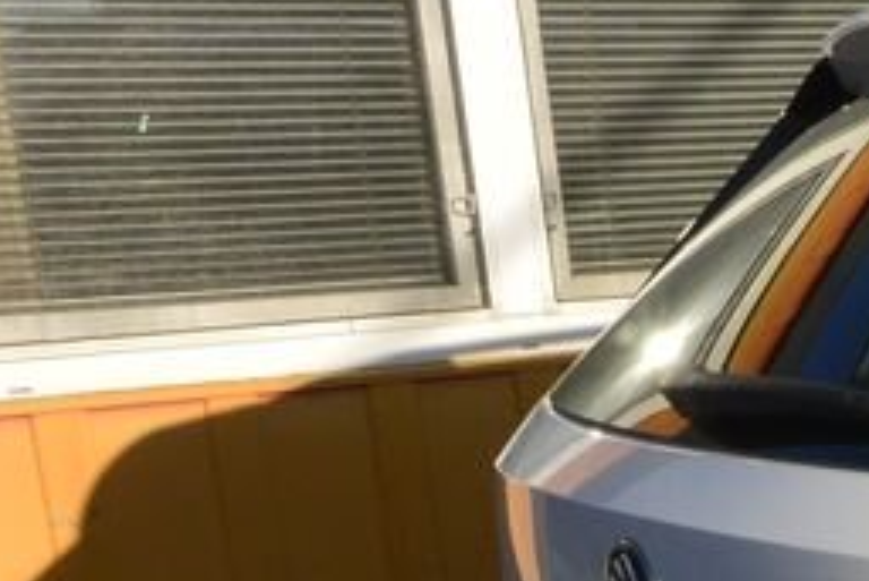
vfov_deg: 12.3
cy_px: 790
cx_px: 1724
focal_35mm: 108
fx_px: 2608
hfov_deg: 15.3
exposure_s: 1/250
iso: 160
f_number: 13
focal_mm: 10
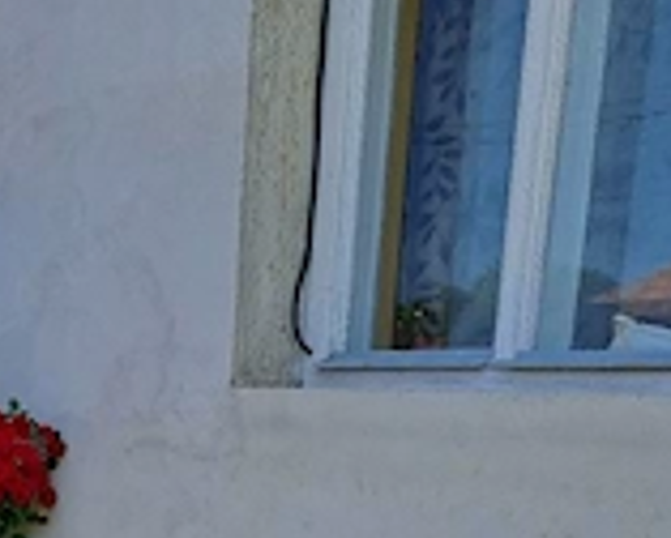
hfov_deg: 29.2
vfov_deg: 22.0
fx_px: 1233
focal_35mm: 62
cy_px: 713
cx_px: 64
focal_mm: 4.65
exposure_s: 1/1429
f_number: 1.8
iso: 32
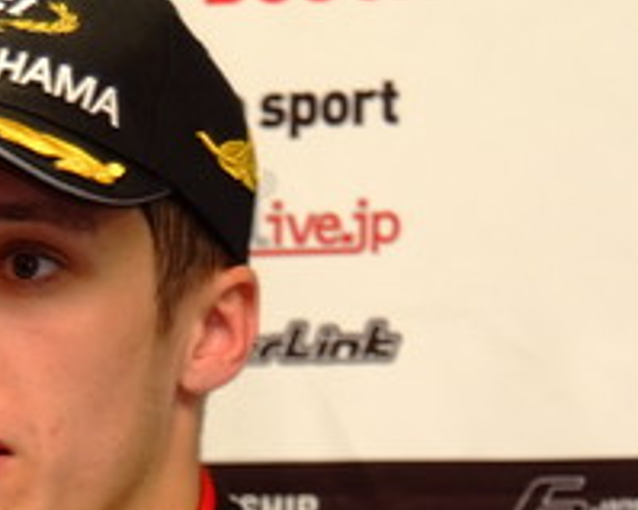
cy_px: 590
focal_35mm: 435
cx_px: -420
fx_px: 8210
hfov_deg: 4.4
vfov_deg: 3.6
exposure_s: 1/60
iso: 400
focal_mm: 85
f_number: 5.6
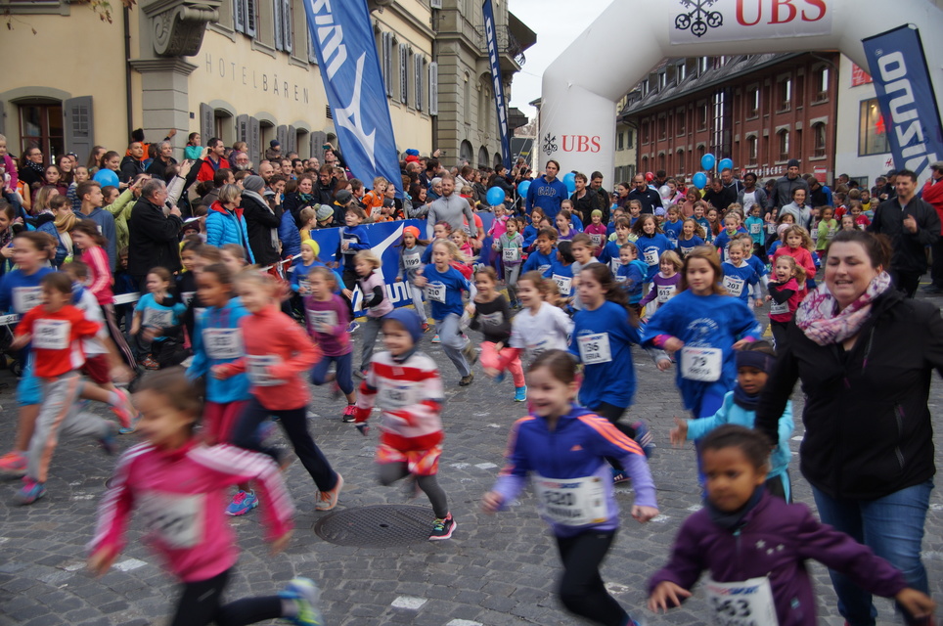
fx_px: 1020
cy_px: 313
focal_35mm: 39
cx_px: 472
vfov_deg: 34.1
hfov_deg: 49.6
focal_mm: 26
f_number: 4
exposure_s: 1/60
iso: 125
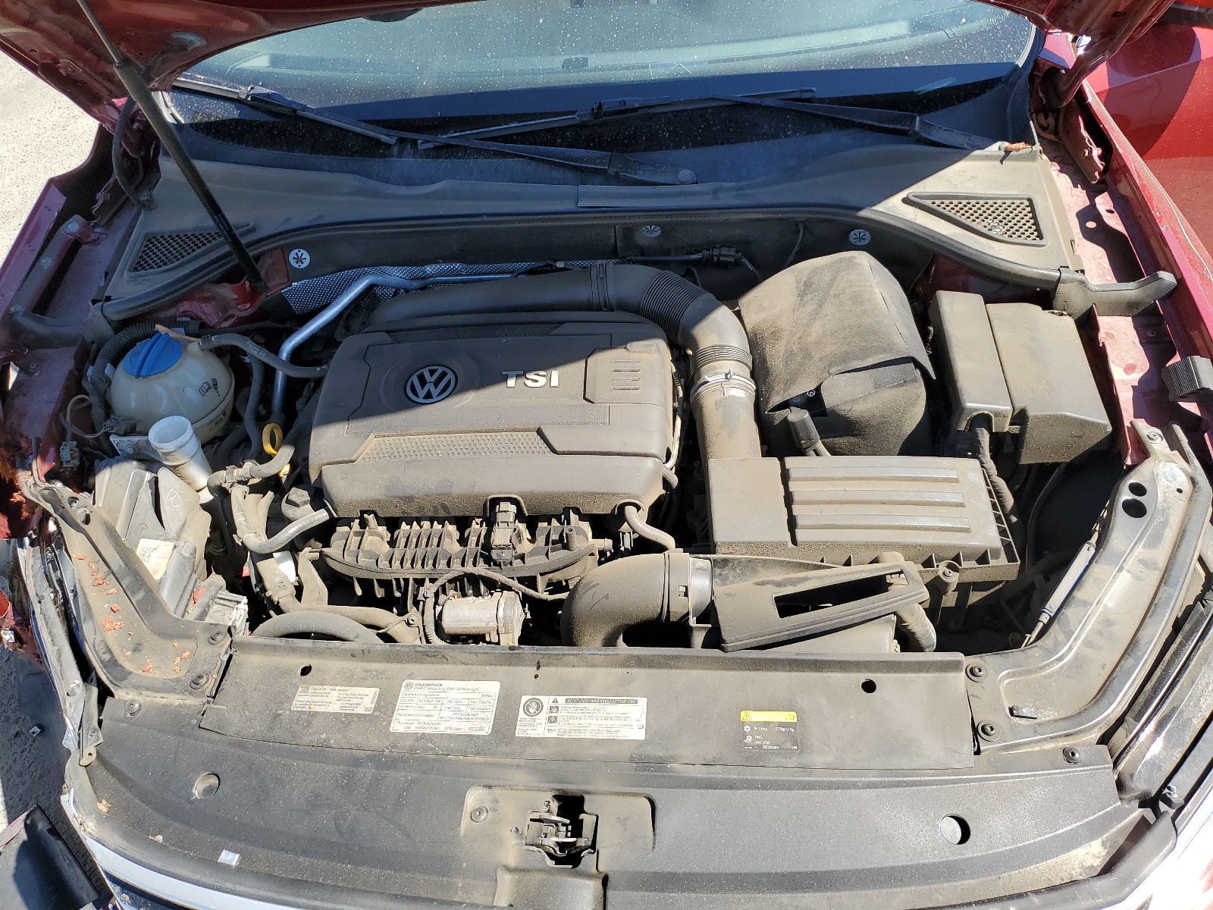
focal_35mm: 26
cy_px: 455
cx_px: 606
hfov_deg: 67.3
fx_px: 911
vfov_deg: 53.1
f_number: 1.5
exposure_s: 1/1111
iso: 50
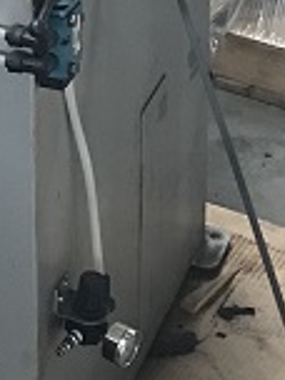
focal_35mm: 147
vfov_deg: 12.9
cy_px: -132
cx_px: -145
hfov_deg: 9.8
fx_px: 1614
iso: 80
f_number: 1.8
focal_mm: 3.99
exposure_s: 1/7
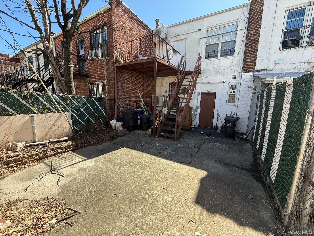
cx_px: 157
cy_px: 118
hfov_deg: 102.1
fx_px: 127
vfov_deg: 85.7
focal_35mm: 14
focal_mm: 2.22
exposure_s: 1/318
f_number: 2.2
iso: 50
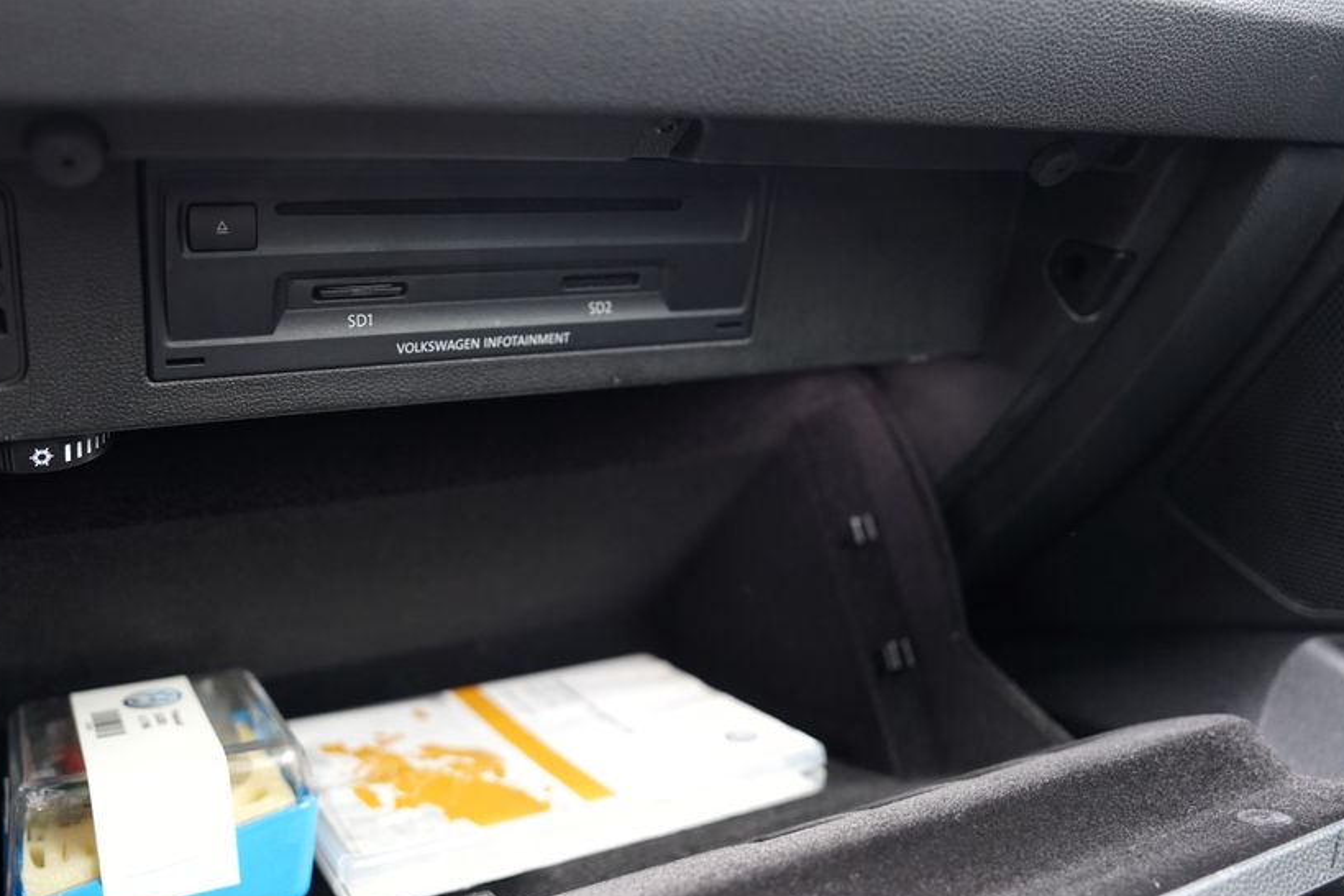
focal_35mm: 30
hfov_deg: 61.3
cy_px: 480
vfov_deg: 43.6
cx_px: 527
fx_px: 1120
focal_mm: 24
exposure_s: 1/60
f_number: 2.8
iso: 2000
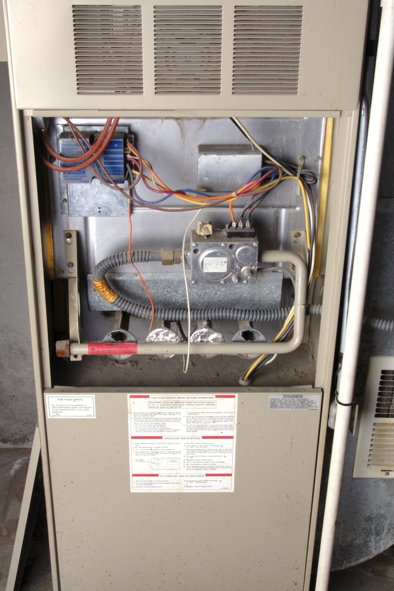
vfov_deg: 39.6
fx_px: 821
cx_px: 188
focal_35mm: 50
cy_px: 316
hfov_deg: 27.0
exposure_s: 1/45
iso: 100
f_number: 22
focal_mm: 26
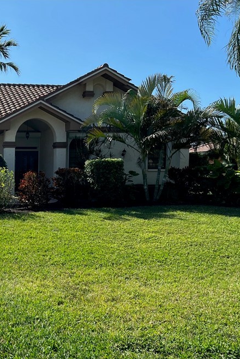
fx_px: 420
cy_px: 208
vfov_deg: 46.2
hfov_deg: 29.6
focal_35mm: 42
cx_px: -4
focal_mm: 5.7
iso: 50
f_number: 1.5
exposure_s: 1/3831
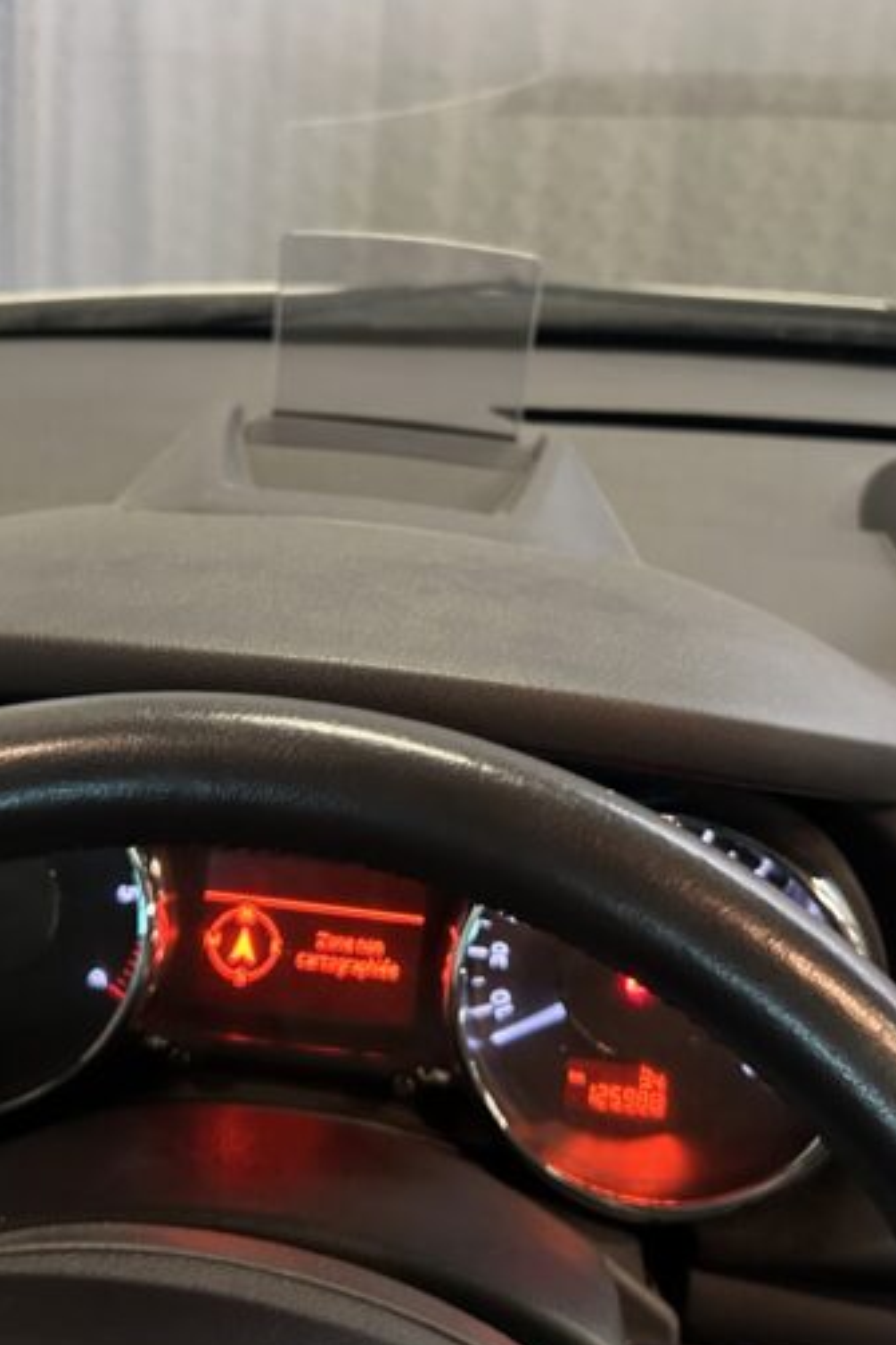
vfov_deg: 45.4
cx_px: 340
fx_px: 1606
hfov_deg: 31.0
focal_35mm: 43
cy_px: 687
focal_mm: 5.7
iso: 500
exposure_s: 1/33
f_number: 1.5
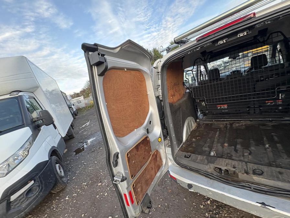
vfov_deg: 85.7
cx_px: 145
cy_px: 109
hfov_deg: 102.1
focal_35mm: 14
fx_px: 117
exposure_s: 1/99
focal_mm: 2.22
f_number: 2.2
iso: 125
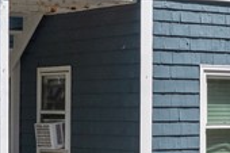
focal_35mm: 163
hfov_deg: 12.2
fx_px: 1042
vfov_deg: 8.3
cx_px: 295
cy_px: -14
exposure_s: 1/640
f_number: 10
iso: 400
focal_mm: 17
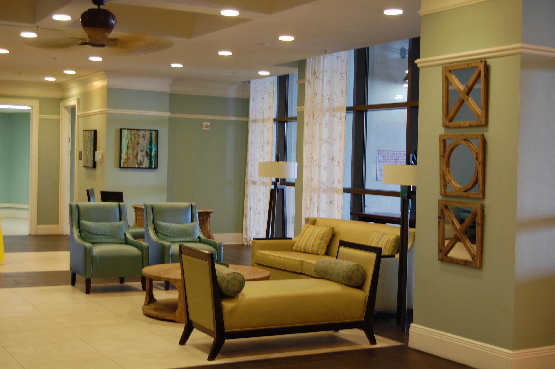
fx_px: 809
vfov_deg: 25.7
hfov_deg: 37.9
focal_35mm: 52
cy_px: 184
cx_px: 278
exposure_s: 1/10
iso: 200
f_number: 4.8
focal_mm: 35
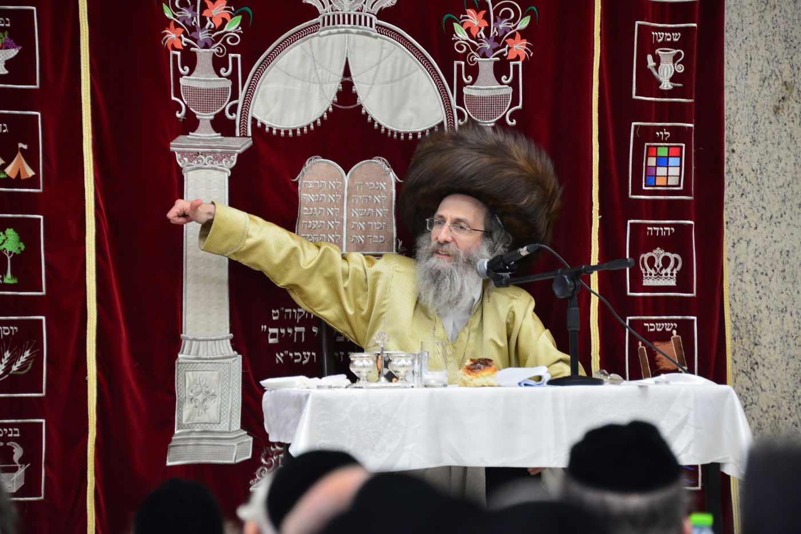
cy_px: 267
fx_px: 4451
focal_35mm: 200
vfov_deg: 6.9
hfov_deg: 10.3
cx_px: 400
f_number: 5.6
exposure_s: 1/100
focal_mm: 200
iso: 1250
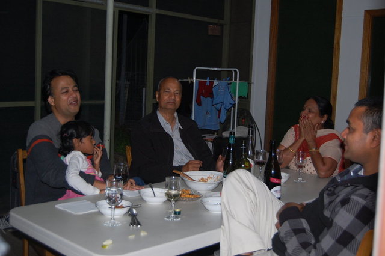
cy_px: 128
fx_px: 449
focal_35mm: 42
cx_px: 192
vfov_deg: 31.9
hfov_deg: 46.4
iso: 400
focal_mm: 28
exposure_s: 1/60
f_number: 4.2
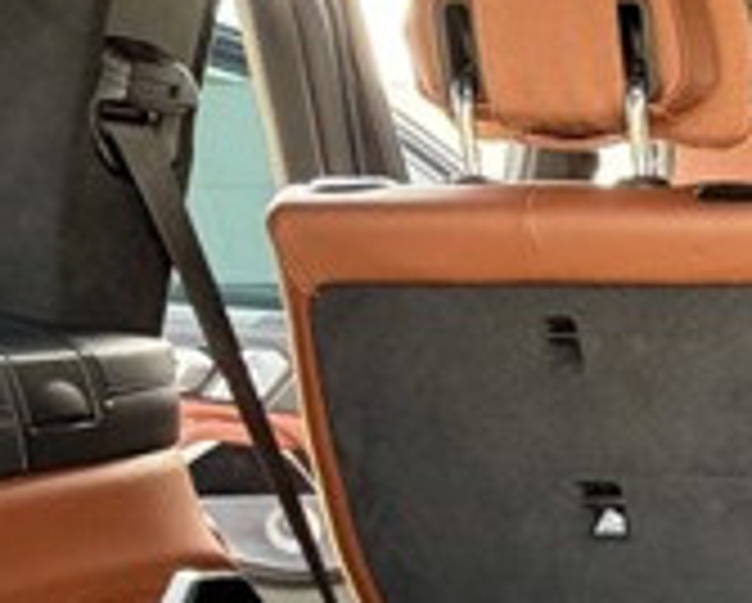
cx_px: 968
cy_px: 842
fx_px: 1092
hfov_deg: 30.4
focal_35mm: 49
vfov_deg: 25.3
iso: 250
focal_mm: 2.22
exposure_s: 1/121
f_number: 2.2
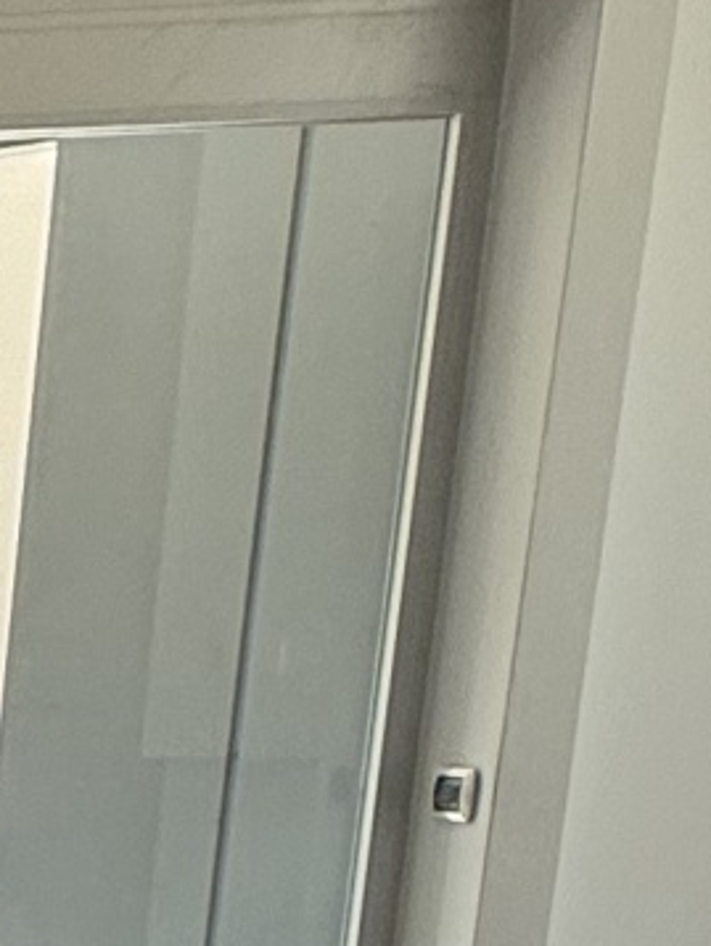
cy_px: 1263
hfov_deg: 10.2
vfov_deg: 18.2
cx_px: -1512
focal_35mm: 100
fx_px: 2735
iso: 80
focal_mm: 2.22
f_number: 2.2
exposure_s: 1/99
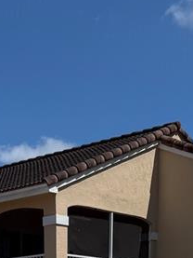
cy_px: 487
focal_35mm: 104
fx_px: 773
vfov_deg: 15.7
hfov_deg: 14.2
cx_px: 34
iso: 80
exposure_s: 1/10309
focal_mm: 6.76
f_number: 1.78
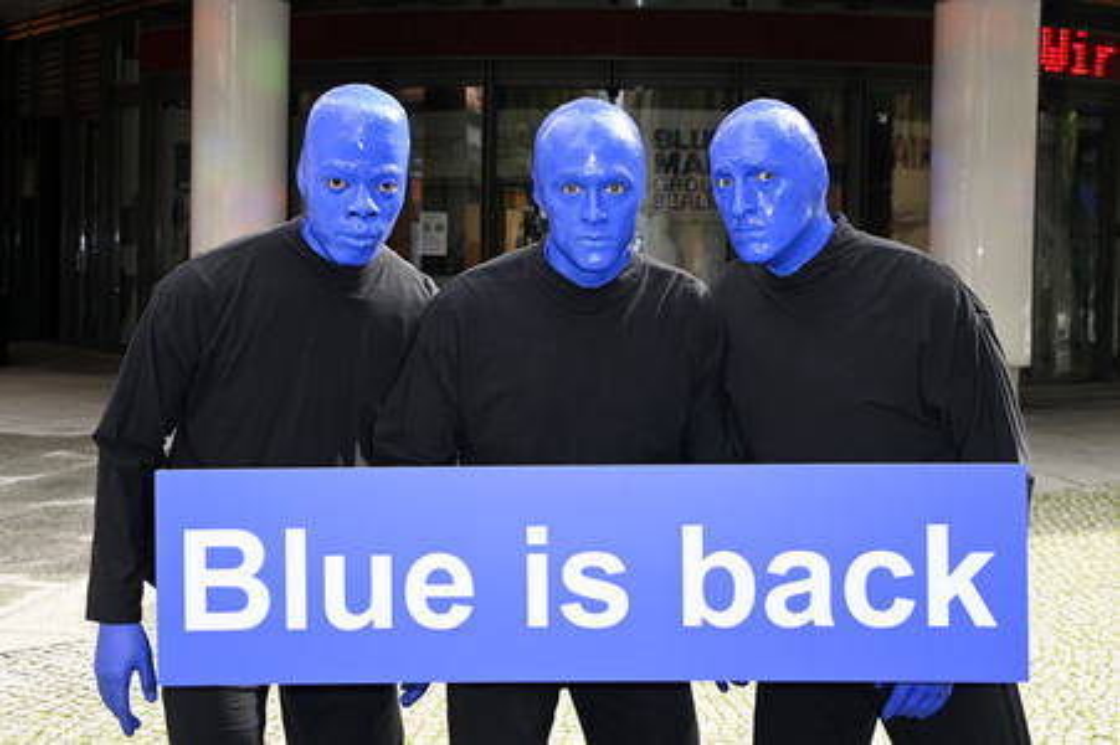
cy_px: 372
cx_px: 560
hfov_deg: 44.5
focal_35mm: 44
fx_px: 1368
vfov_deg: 30.5
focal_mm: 44
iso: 320
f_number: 6.3
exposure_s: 1/200
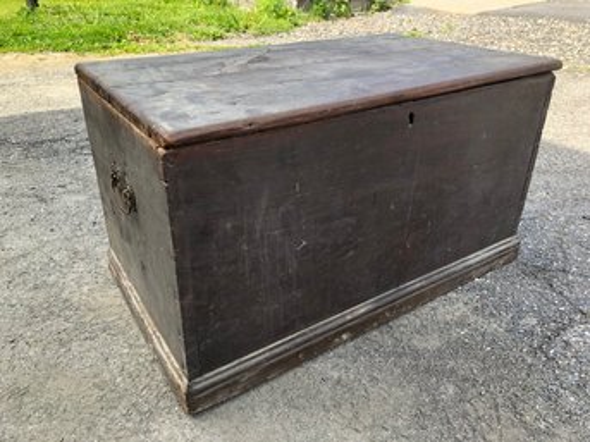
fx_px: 477
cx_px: 295
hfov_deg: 63.5
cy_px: 221
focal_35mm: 28
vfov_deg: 49.7
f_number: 1.8
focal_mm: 3.99
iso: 20
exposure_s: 1/265
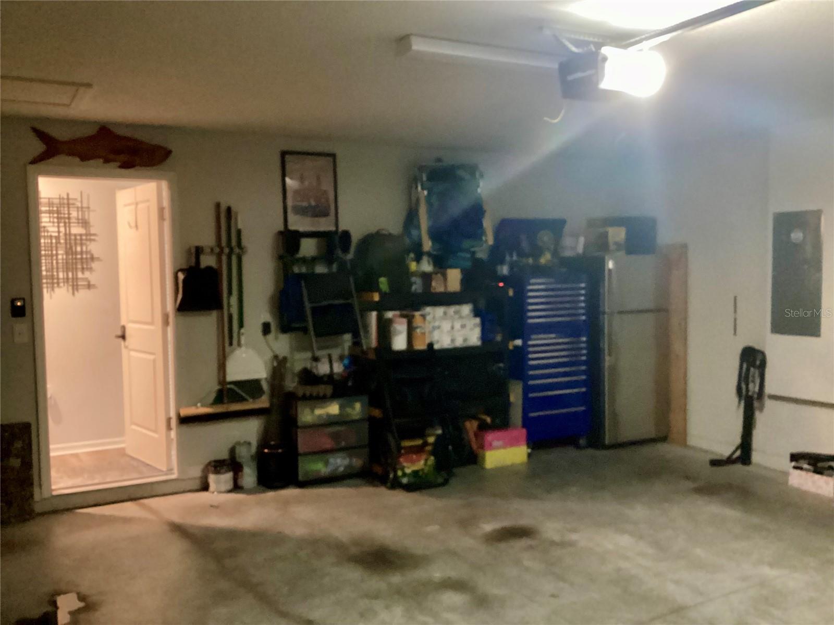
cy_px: 312
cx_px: 417
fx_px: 747
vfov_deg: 45.4
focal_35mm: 31
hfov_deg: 58.4
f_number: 2.4
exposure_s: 1/20
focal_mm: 3.3
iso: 800
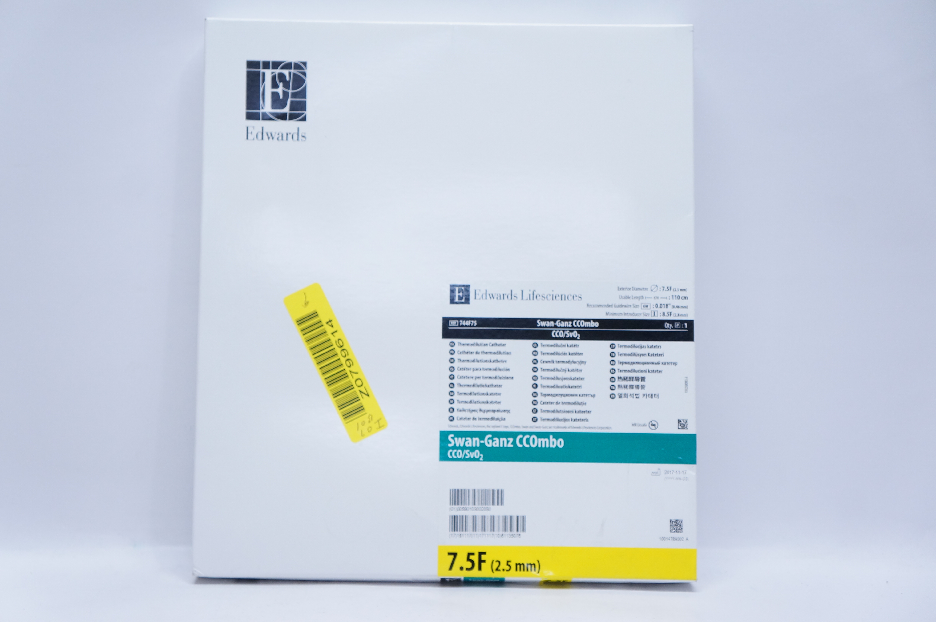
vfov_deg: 28.9
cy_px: 311
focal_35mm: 46
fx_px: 1208
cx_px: 468
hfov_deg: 42.4
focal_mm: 31
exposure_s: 1/125
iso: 800
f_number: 4.5
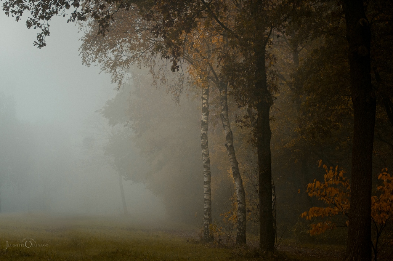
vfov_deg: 12.2
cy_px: 126
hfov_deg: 18.3
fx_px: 1221
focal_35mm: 112
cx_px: 194
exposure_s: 1/1000
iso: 200
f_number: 4
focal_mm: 70
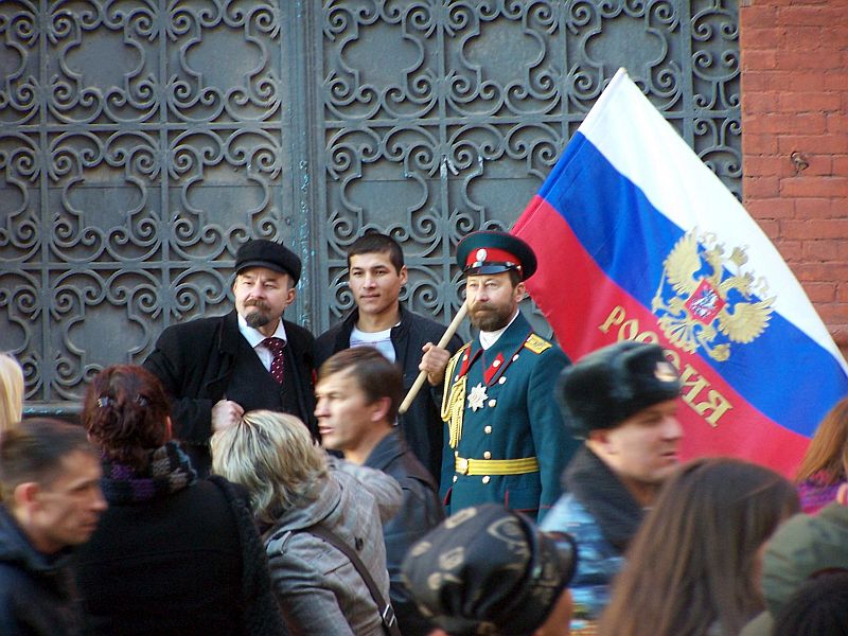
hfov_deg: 8.3
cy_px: 318
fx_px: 5830
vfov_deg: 6.2
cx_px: 424
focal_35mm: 238
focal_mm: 39.5
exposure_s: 1/45
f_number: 3.2
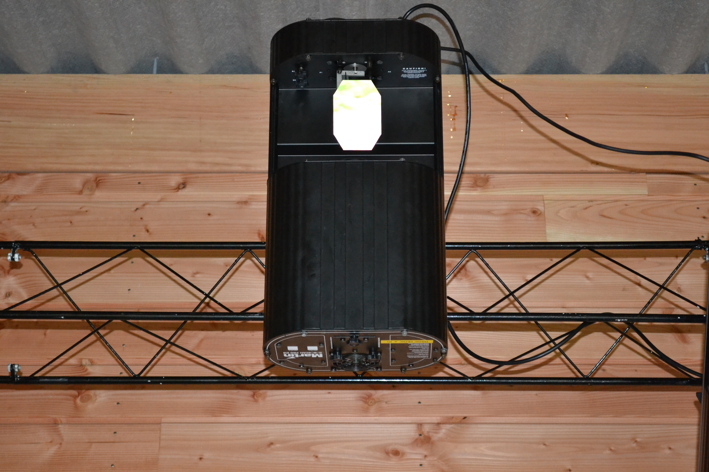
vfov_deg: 17.5
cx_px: 354
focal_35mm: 78
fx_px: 1536
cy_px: 236
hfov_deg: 26.0
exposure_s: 1/60
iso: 3200
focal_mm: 52
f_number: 5.6
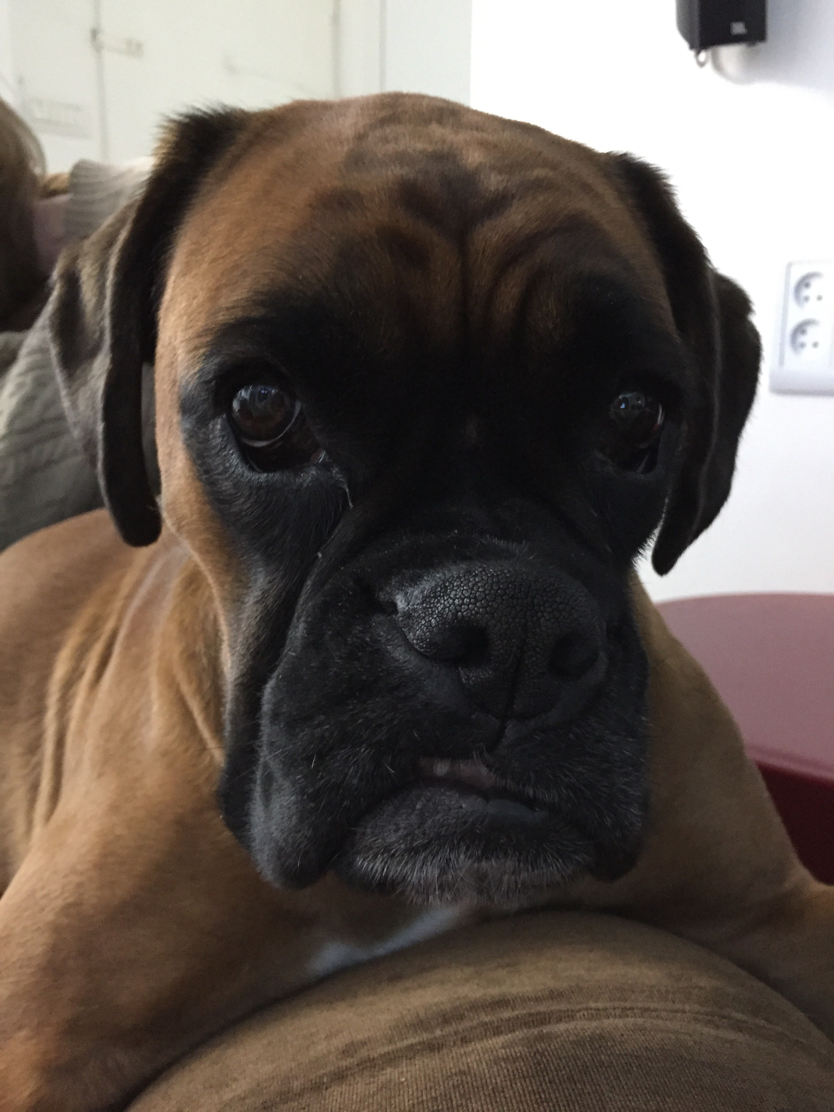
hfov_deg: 48.2
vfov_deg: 61.7
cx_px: 417
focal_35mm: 29
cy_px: 556
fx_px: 932
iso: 320
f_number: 2.2
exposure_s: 1/15
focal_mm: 4.15
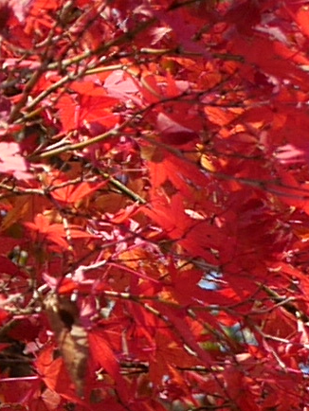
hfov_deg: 3.6
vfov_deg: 5.2
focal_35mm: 381
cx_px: -1071
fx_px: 4530
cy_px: 155
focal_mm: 18
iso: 200
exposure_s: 1/500
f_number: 4
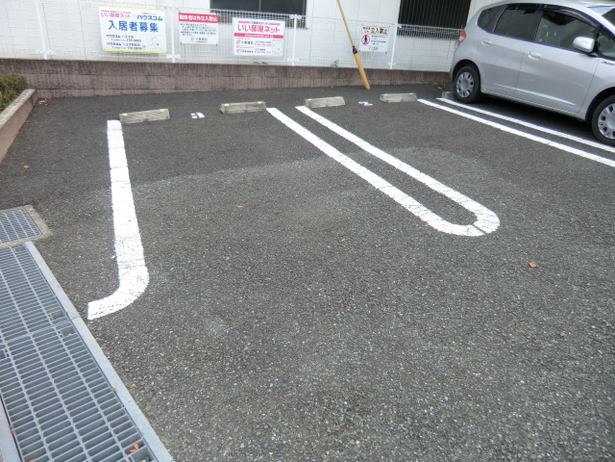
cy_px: 231
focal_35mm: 24
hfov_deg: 71.6
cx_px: 308
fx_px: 426
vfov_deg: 56.8
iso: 80
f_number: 3.2
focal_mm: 4.3
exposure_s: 1/200
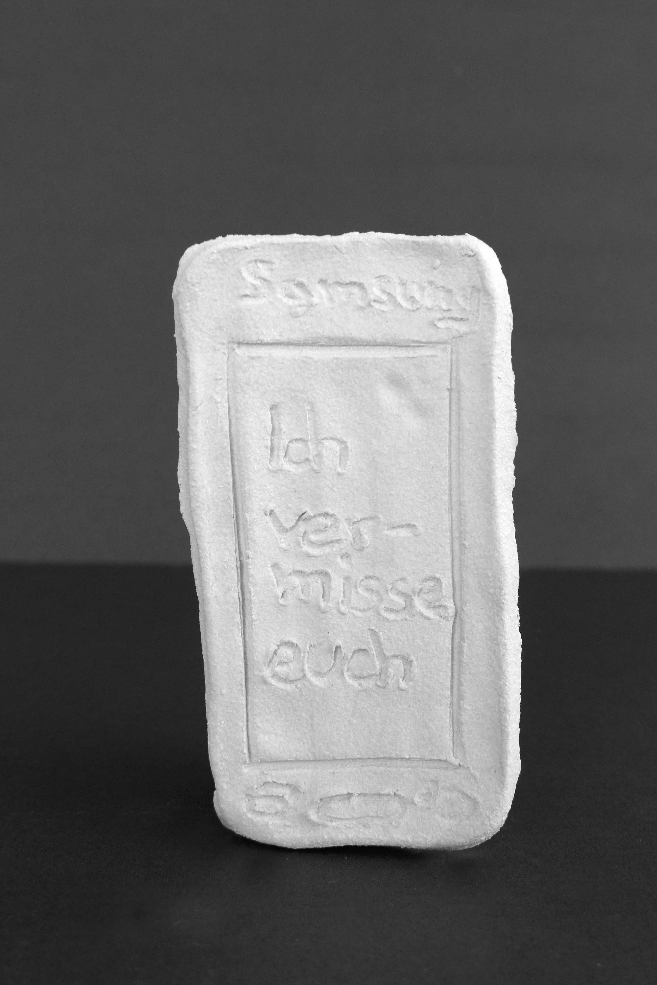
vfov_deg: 51.9
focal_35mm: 37
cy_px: 492
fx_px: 1012
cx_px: 328
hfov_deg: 36.0
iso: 100
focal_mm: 7.3
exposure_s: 1/200
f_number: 2.2
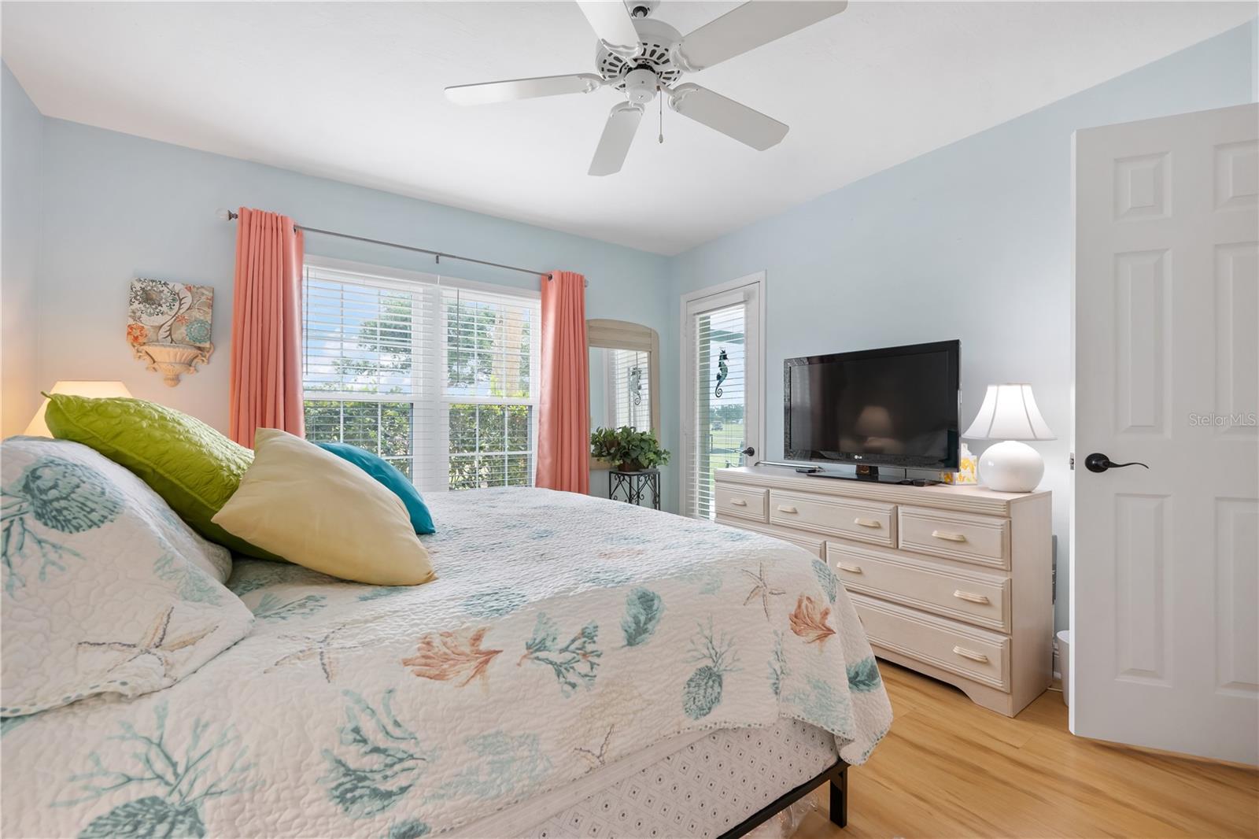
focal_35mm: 16
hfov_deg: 98.6
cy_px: 420
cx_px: 630
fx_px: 542
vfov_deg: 75.5
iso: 400
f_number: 8
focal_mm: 15.5
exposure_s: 1/25
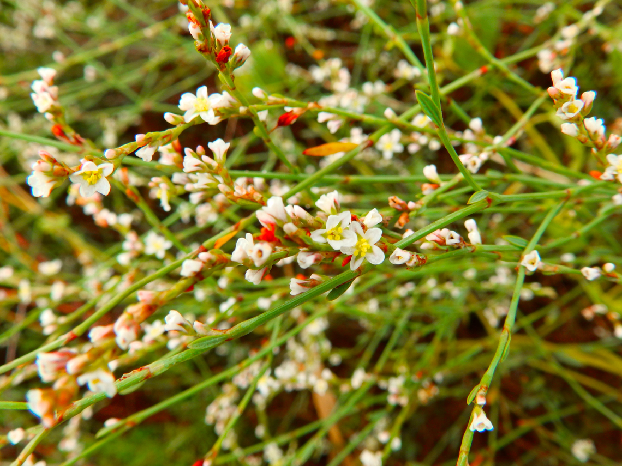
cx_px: 311
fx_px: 575
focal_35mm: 32
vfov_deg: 44.2
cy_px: 233
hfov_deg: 56.8
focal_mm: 5.7
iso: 80
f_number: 4
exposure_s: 1/100
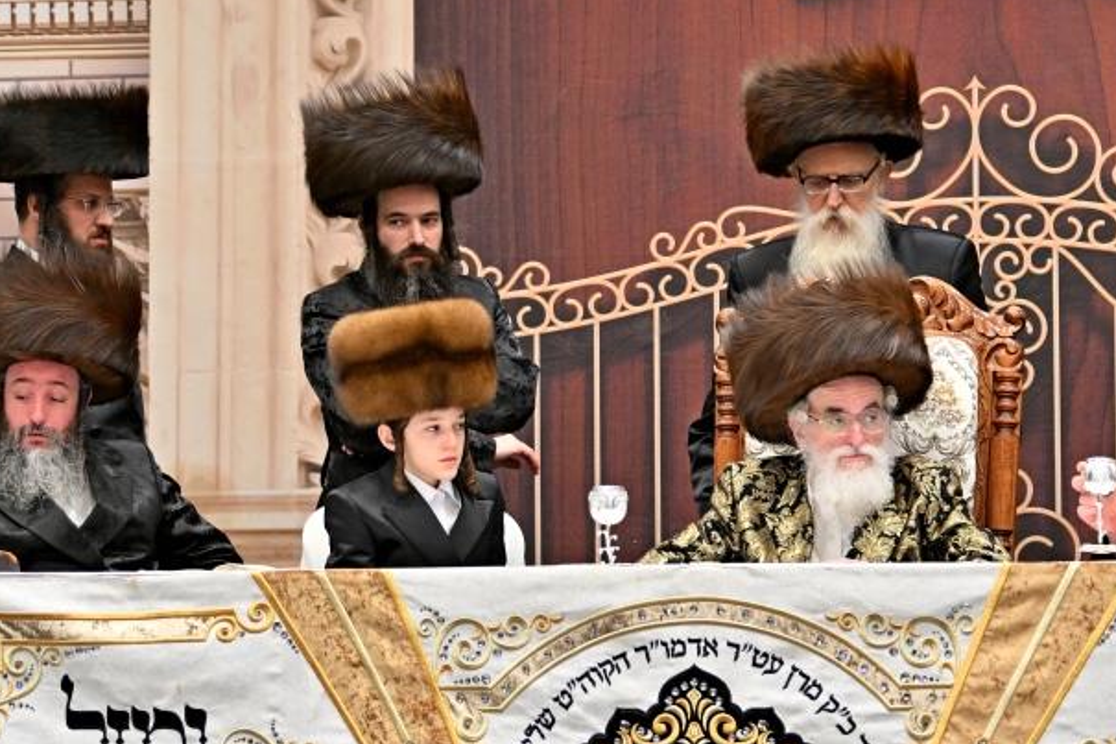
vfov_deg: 5.3
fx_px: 8026
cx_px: 865
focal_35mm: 259
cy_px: 316
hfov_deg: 7.9
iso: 250
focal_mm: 102
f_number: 2.8
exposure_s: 1/250
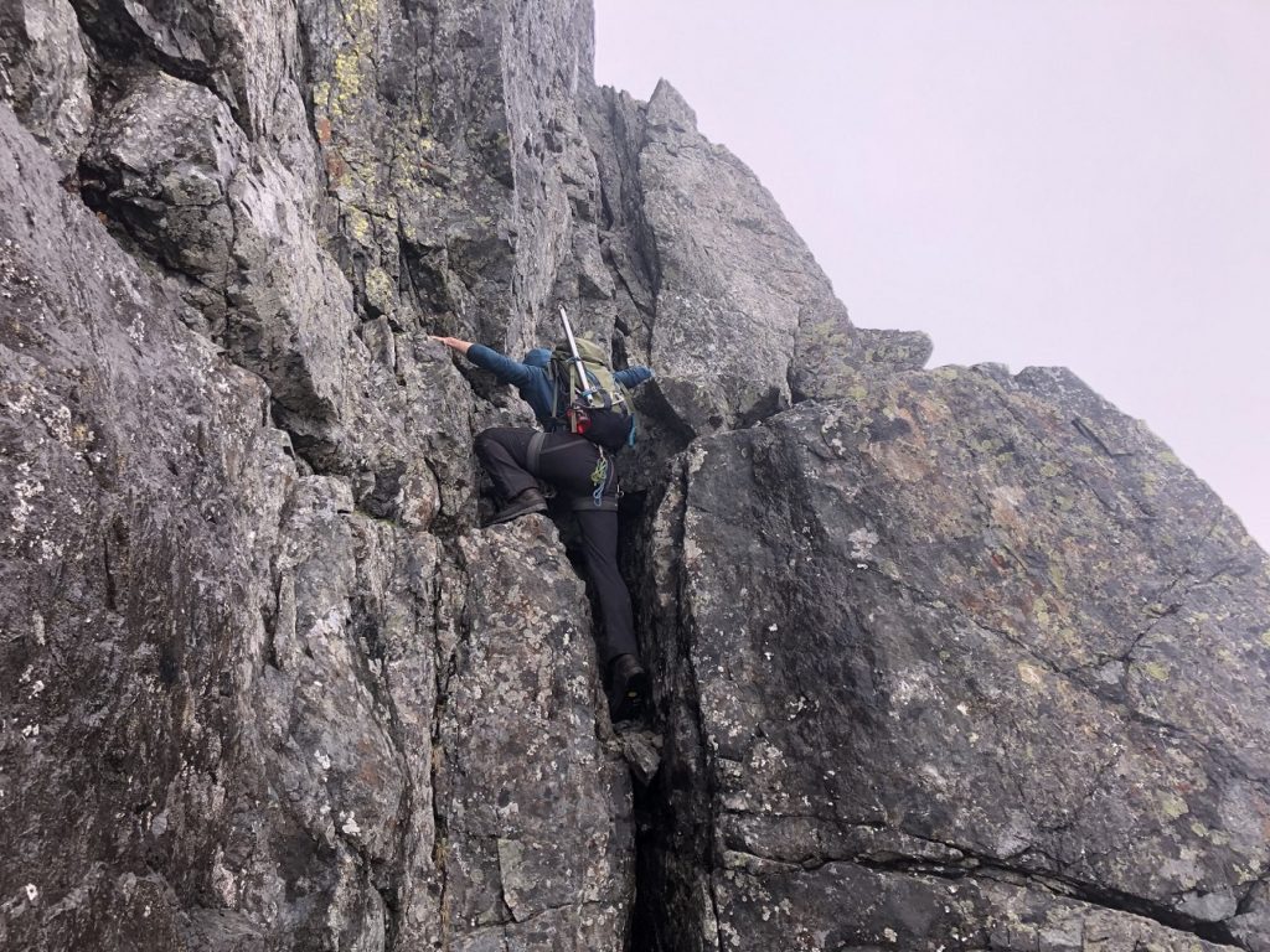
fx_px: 1027
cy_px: 476
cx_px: 635
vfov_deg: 49.7
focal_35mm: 28
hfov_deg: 63.4
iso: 20
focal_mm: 3.99
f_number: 1.8
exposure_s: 1/344
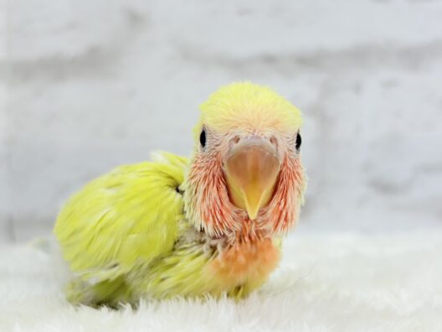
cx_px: 194
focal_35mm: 63
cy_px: 158
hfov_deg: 30.7
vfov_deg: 23.3
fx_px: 804
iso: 25
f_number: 1.6
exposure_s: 1/50
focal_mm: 5.96
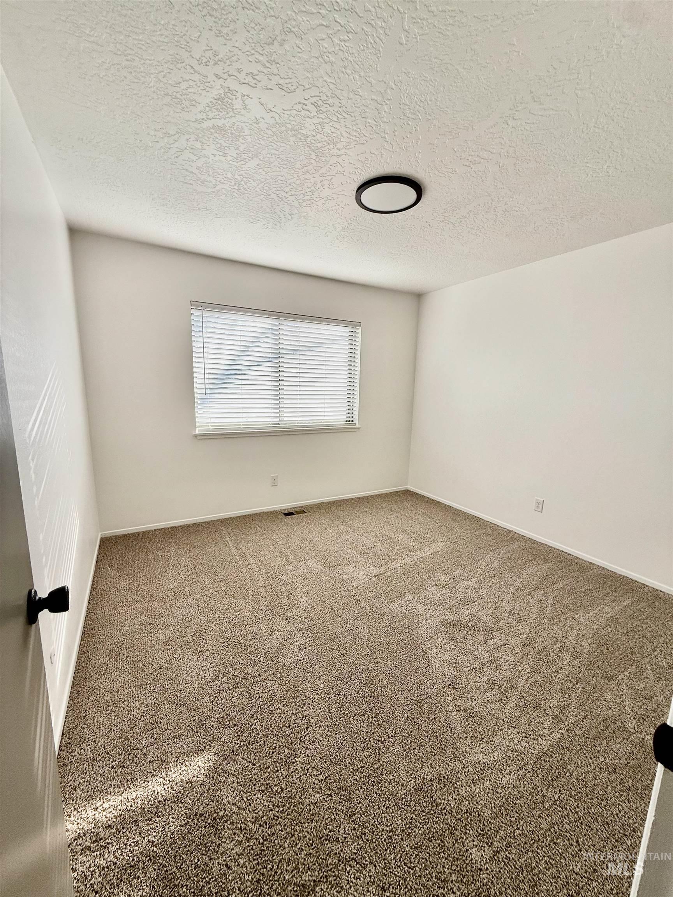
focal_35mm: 14
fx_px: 363
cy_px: 448
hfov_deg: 85.7
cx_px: 336
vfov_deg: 102.1
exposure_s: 1/286
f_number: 2.2
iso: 64
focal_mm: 2.22
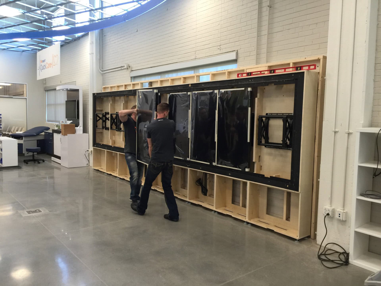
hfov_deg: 61.7
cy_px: 143
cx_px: 190
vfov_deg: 48.2
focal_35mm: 29
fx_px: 319
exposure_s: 1/30
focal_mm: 4.2
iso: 50
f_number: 2.2
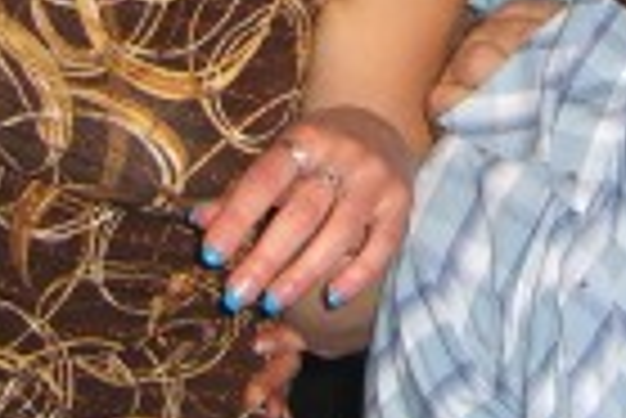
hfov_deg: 12.0
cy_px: -373
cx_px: 599
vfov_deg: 7.8
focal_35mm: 170
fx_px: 2959
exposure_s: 1/60
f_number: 2.8
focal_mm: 7.9
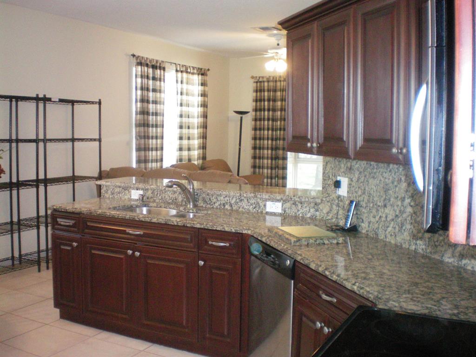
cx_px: 238
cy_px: 178
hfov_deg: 49.0
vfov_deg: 37.7
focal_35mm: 38
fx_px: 523
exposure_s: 1/60
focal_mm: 6.3
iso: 400
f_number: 3.1
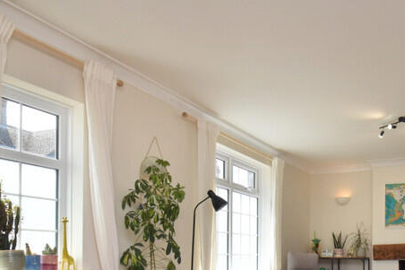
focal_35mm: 34
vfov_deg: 36.8
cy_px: 235
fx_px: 382
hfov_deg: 51.6
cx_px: 335
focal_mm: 10
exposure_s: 1/100
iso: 400
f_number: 10
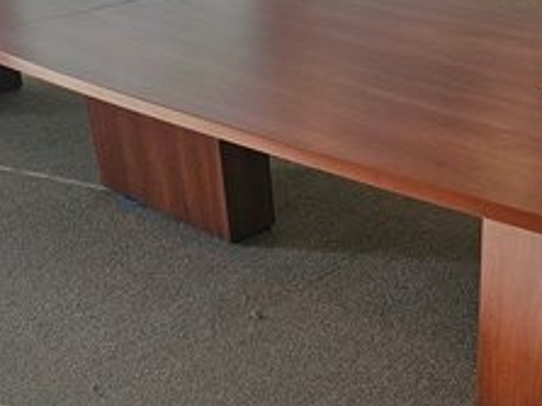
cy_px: 252
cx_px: 368
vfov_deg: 22.5
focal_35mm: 65
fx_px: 1017
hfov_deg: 29.6
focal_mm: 5.4
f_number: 1.8
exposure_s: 1/207
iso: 64
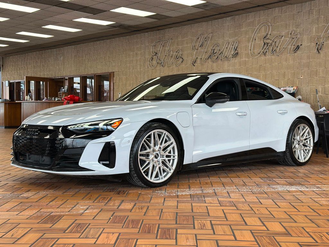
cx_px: 164
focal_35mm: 48
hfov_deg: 39.7
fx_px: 456
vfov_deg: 30.3
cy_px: 124
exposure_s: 1/245
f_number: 1.78
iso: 80
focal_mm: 6.86
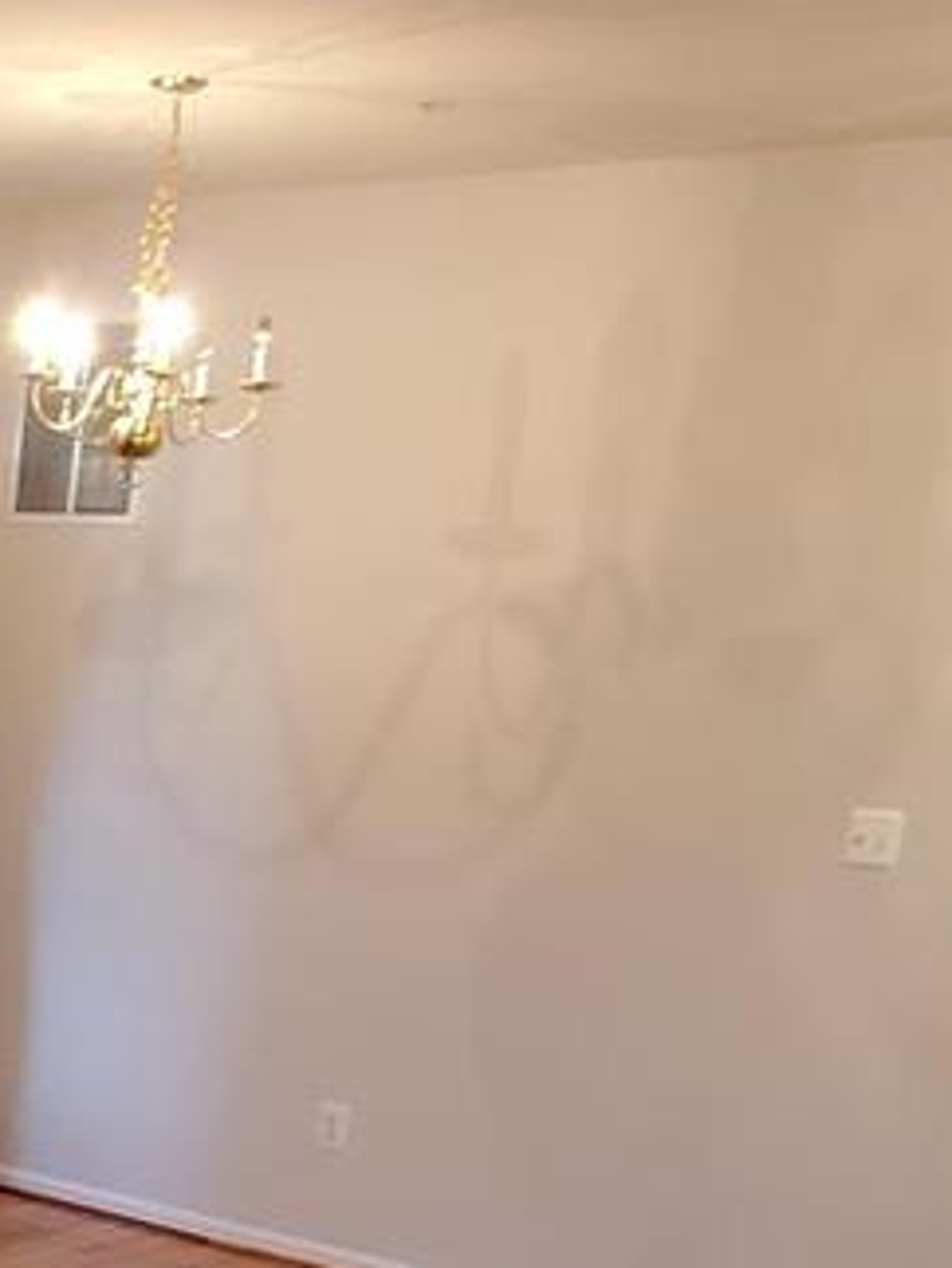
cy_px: 1457
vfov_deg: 27.9
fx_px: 2270
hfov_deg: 20.8
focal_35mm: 62
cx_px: -389
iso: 400
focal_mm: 1.8
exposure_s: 1/29
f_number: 2.2
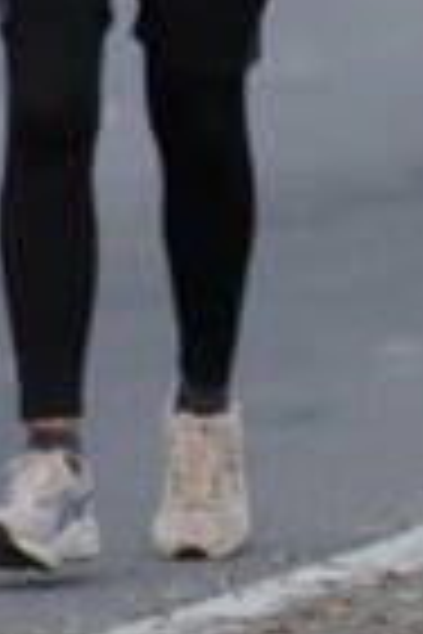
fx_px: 12704
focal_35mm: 721
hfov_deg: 1.9
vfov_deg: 2.9
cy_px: -124
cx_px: -248
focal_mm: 85
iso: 320
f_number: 1.8
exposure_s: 1/800
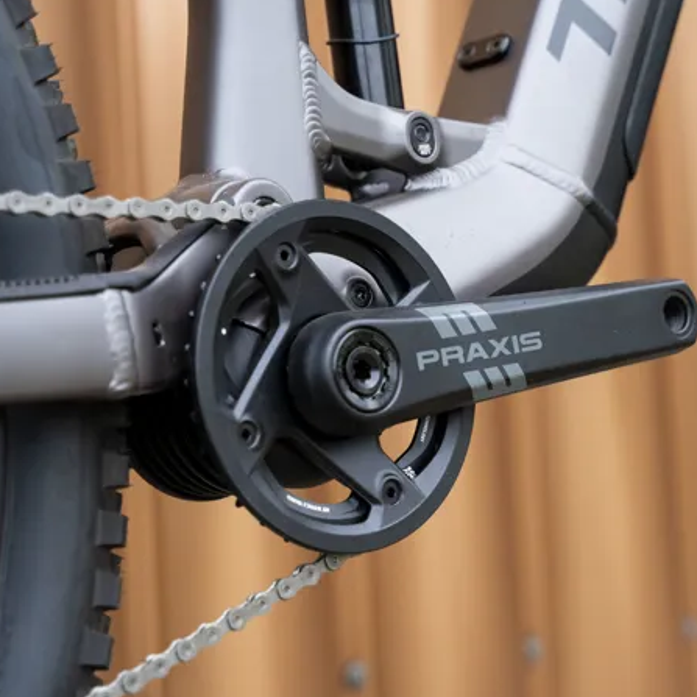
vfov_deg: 15.3
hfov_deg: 15.3
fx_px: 2597
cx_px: 446
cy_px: 295
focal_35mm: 114
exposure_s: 1/2500
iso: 1250
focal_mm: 75
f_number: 4
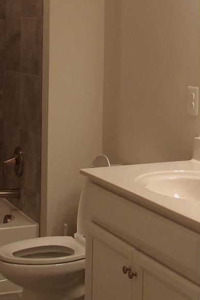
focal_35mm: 83
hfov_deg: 16.5
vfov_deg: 23.8
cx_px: 90
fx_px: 691
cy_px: 29
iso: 100
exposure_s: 1/100
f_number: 2.2
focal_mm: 6.48
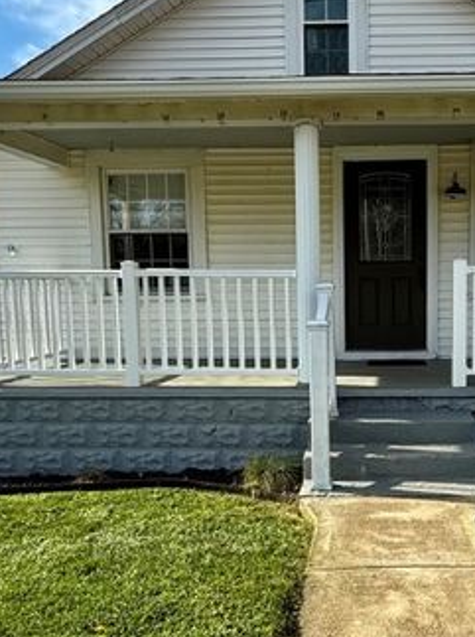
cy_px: 292
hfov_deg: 47.3
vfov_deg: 61.7
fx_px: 532
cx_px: 315
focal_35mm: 29
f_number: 2.2
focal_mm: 2.22
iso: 50
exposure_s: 1/1068
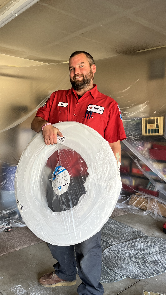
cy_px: 142
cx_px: 59
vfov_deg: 64.3
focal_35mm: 30
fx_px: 235
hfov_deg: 38.6
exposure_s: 1/122
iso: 100
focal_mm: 5.1
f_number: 1.6
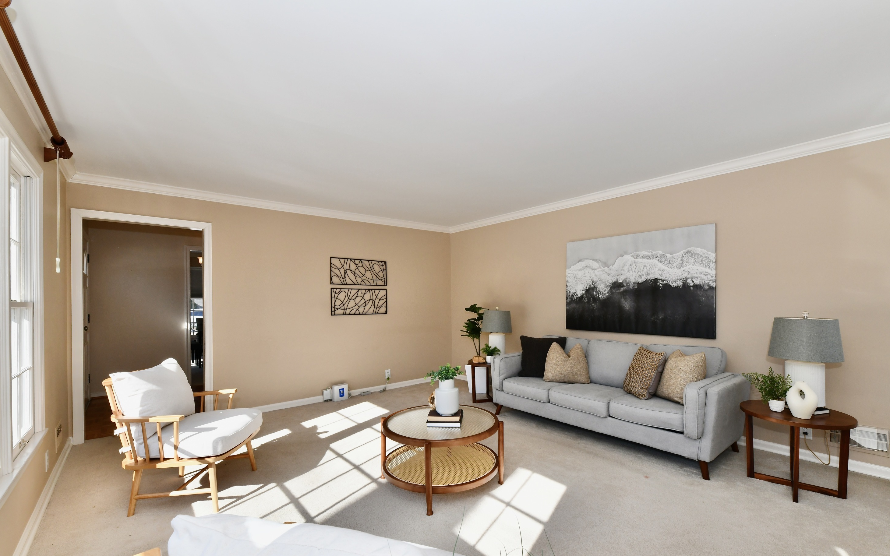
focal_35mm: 15
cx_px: 460
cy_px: 311
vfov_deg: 74.5
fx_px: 364
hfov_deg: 101.4
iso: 640
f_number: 13
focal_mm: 14
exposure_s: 1/250
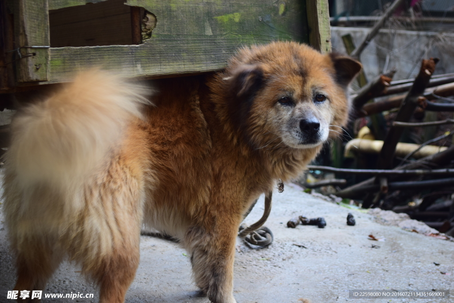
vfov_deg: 19.7
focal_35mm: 69
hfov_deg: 29.2
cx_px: 227
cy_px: 152
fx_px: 870
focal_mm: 46
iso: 200
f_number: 5.3
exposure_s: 1/6
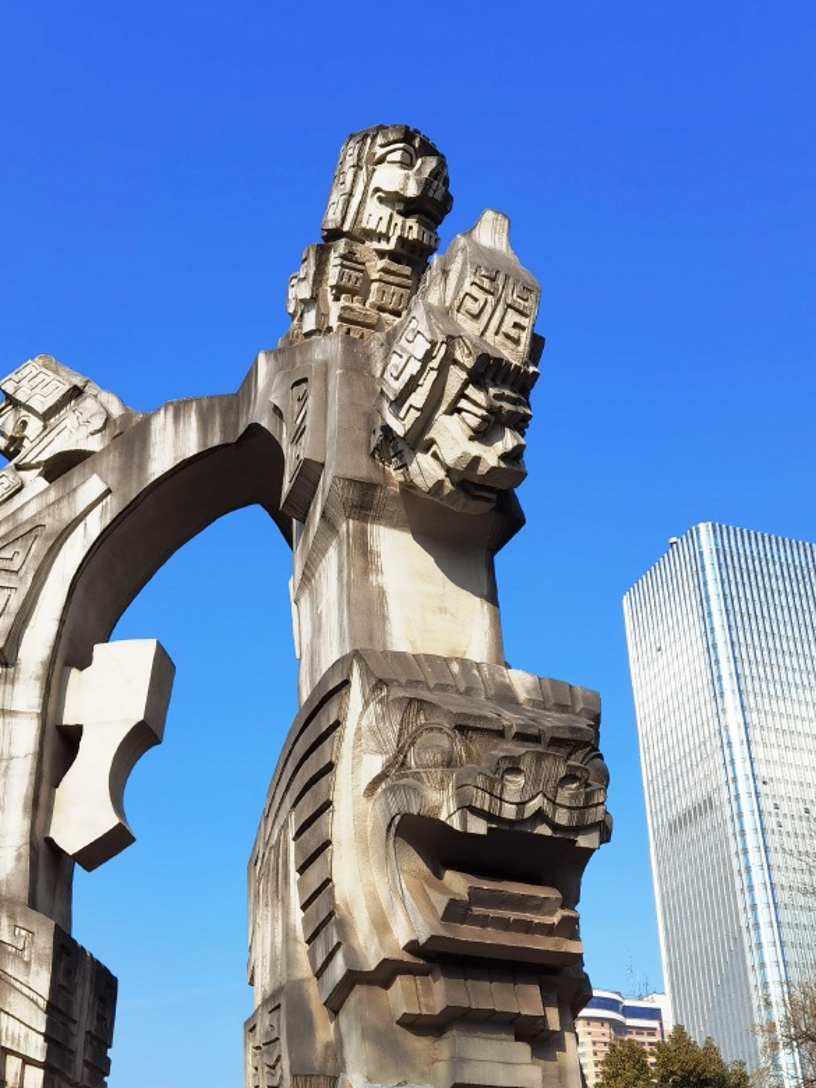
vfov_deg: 45.1
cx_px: 331
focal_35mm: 40
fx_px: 1257
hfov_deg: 35.8
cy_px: 827
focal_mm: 6.71
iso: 50
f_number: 1.9
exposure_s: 1/4464
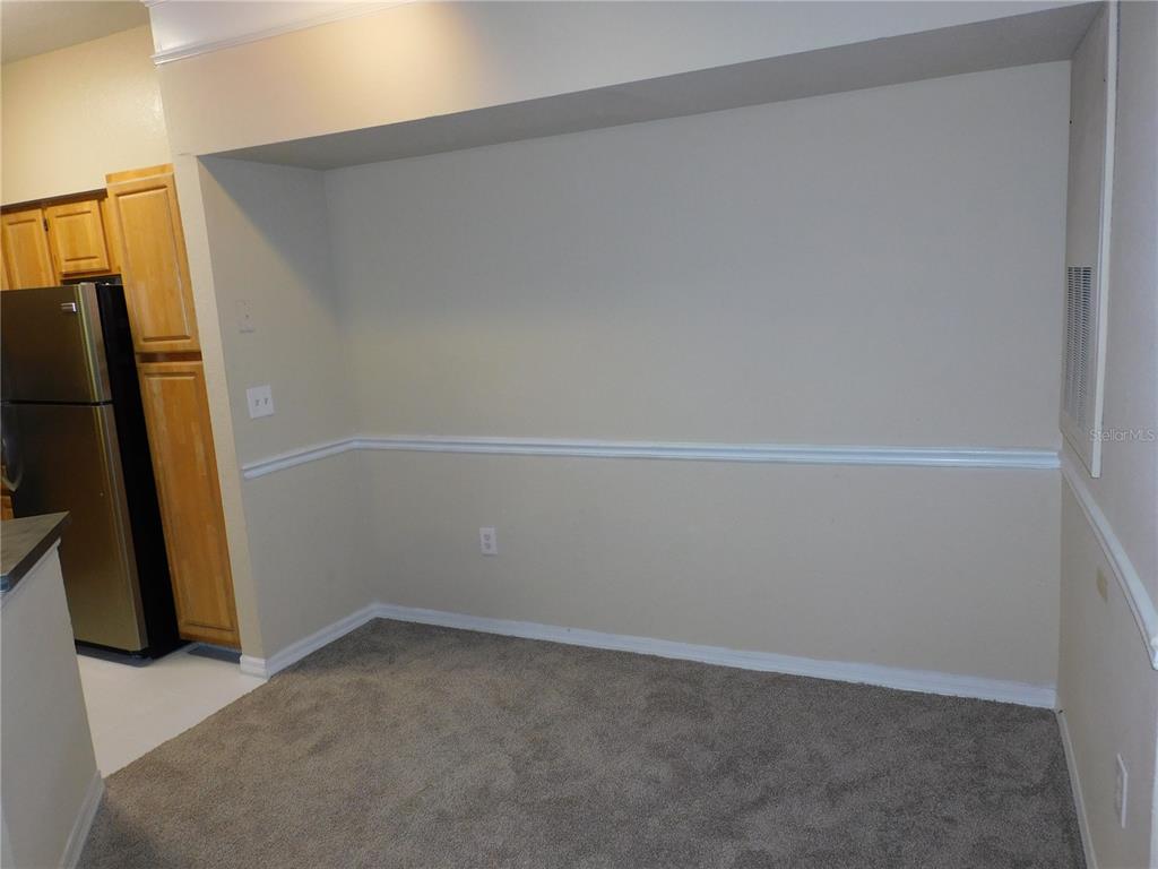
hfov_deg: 71.6
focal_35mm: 24
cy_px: 434
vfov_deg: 56.8
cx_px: 579
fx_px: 803
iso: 200
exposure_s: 1/30
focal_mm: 4.3
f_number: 3.3
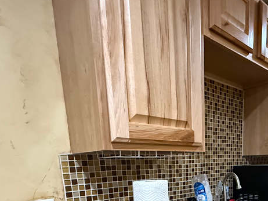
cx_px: 195
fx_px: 240
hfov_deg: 56.0
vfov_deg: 39.1
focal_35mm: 31
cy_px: 210
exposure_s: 1/60
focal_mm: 2.22
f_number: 2.2
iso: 1250
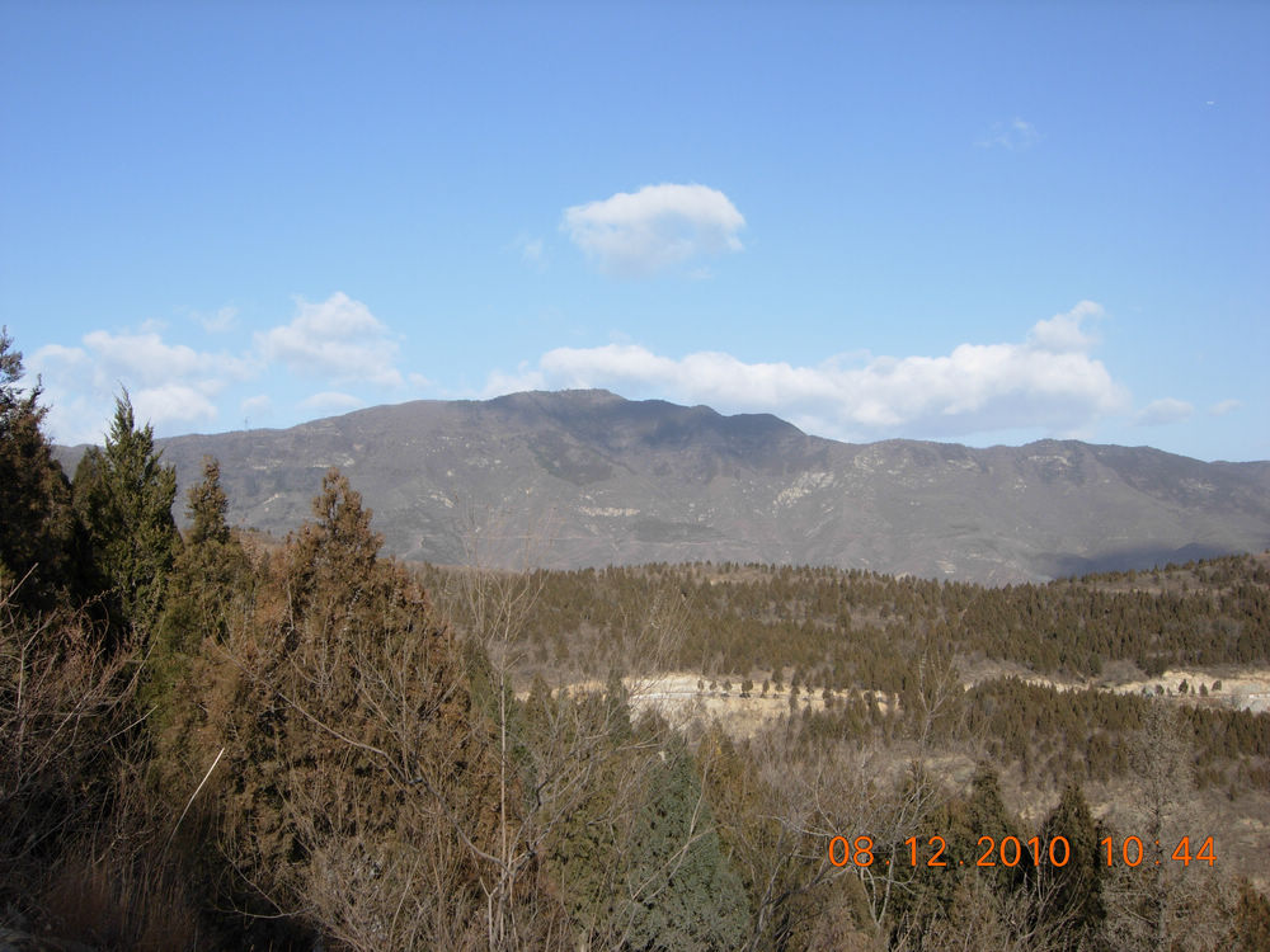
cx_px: 635
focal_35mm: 36
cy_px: 476
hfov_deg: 51.4
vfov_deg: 39.7
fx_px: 1321
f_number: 6.1
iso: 50
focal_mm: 7.5
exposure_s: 1/296
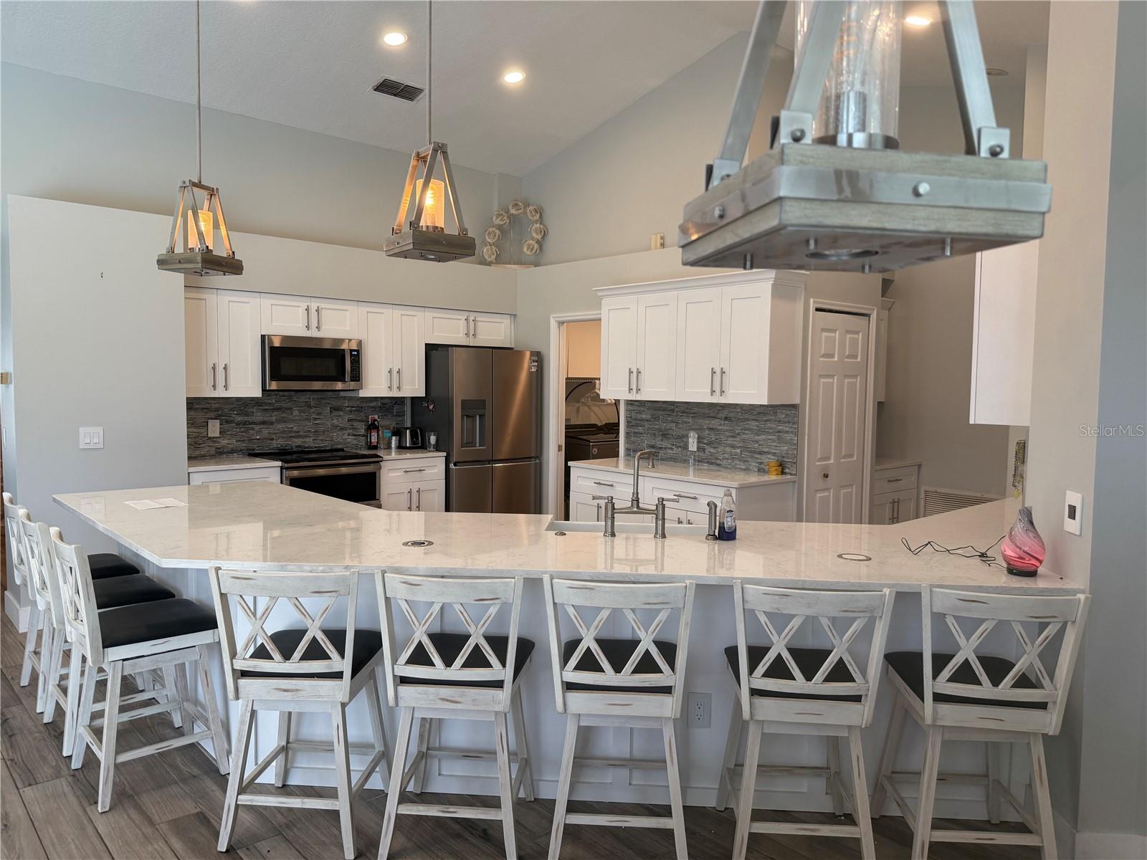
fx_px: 795
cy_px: 430
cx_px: 574
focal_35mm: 24
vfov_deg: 56.8
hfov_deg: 71.6
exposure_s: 1/140
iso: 125
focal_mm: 6.76
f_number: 1.78
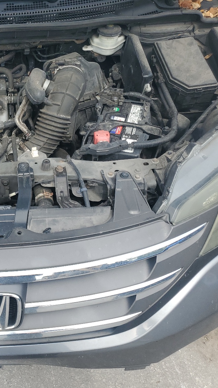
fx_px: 391
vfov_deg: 52.8
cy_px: 194
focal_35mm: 38
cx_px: -13
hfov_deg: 28.7
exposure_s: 1/909
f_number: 1.5
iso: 50
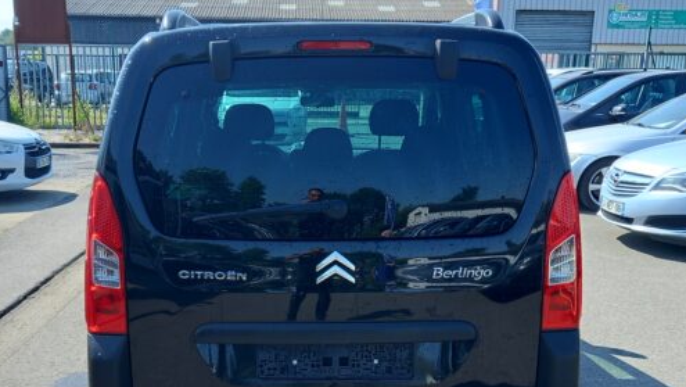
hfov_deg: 46.3
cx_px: 308
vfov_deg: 27.0
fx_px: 801
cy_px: 261
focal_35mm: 44
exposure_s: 1/177
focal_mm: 4.6
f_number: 2
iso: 25
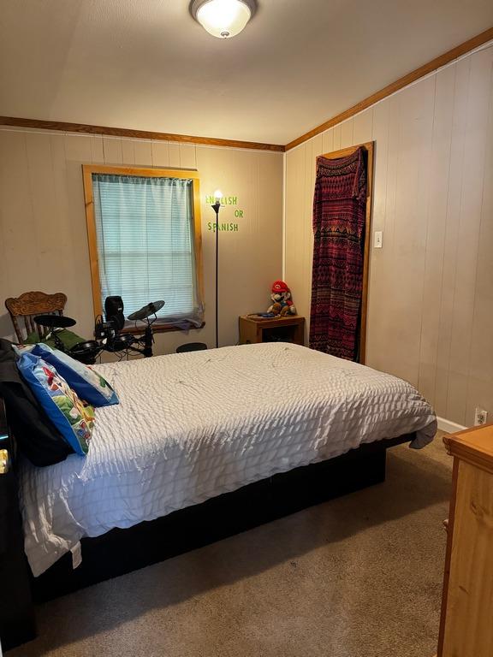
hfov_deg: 56.8
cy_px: 328
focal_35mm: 24
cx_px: 246
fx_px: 456
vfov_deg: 71.6
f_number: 1.78
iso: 800
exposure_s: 1/60
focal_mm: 6.76
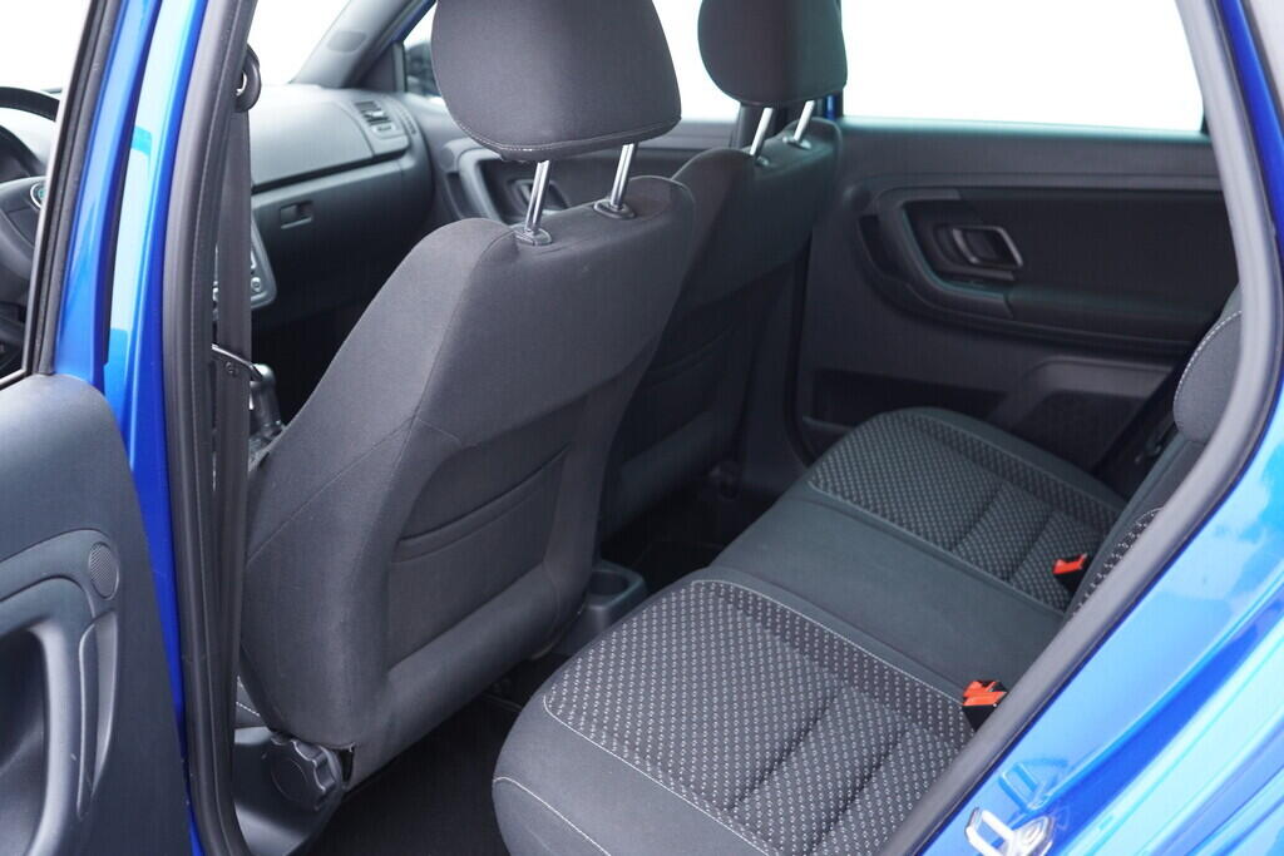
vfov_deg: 36.9
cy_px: 428
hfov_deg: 53.1
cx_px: 642
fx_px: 1284
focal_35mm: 36
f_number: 2.8
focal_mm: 24
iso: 500
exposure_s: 1/40
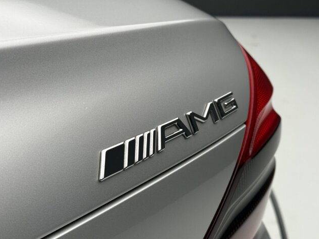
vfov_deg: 29.7
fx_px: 451
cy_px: 119
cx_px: 161
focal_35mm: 49
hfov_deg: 38.9
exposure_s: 1/99
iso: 125
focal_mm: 6.76
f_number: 1.78
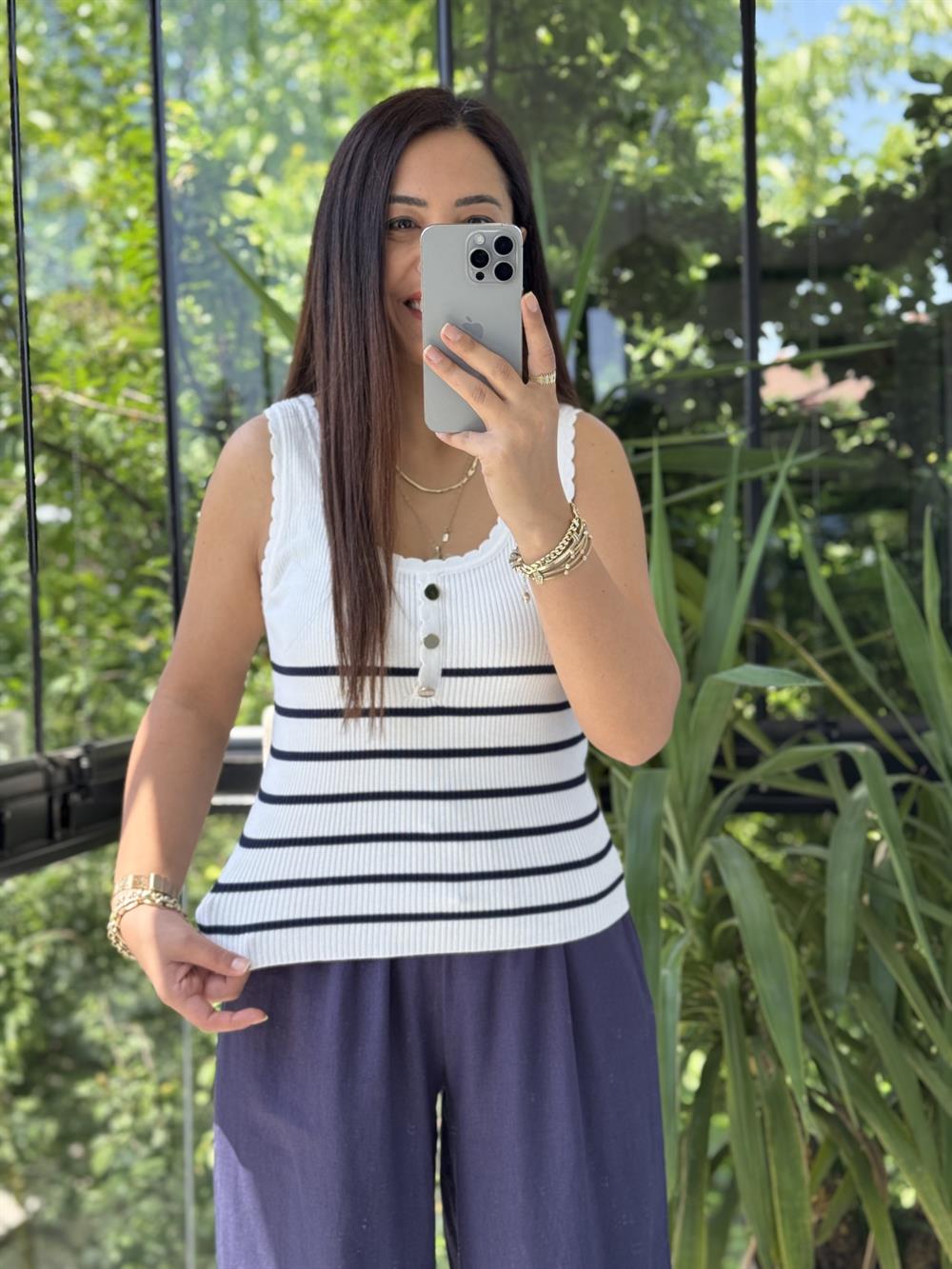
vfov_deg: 39.7
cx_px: 476
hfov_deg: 30.3
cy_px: 634
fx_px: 1760
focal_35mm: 48
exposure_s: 1/150
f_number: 1.78
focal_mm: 6.76
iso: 50
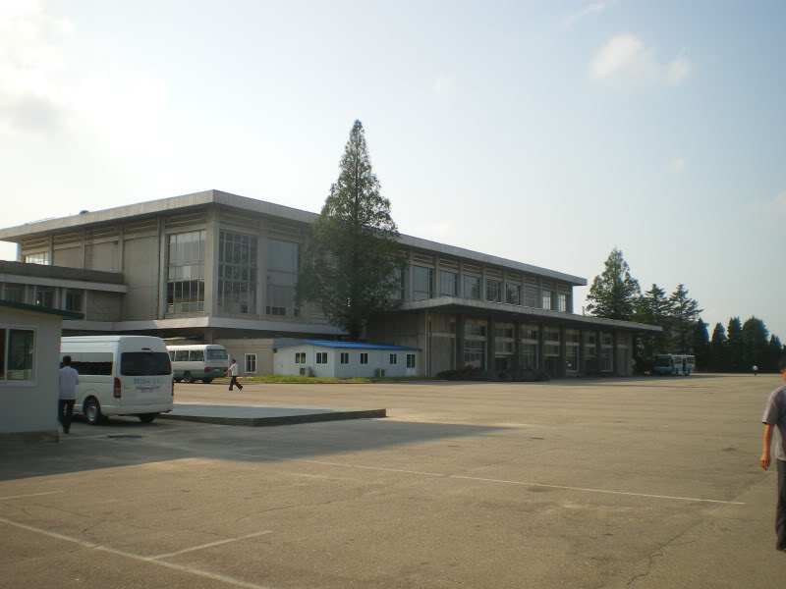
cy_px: 294
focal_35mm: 36
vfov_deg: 39.7
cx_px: 393
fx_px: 817
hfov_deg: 51.4
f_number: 4.6
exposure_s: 1/400
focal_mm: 6.3
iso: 50
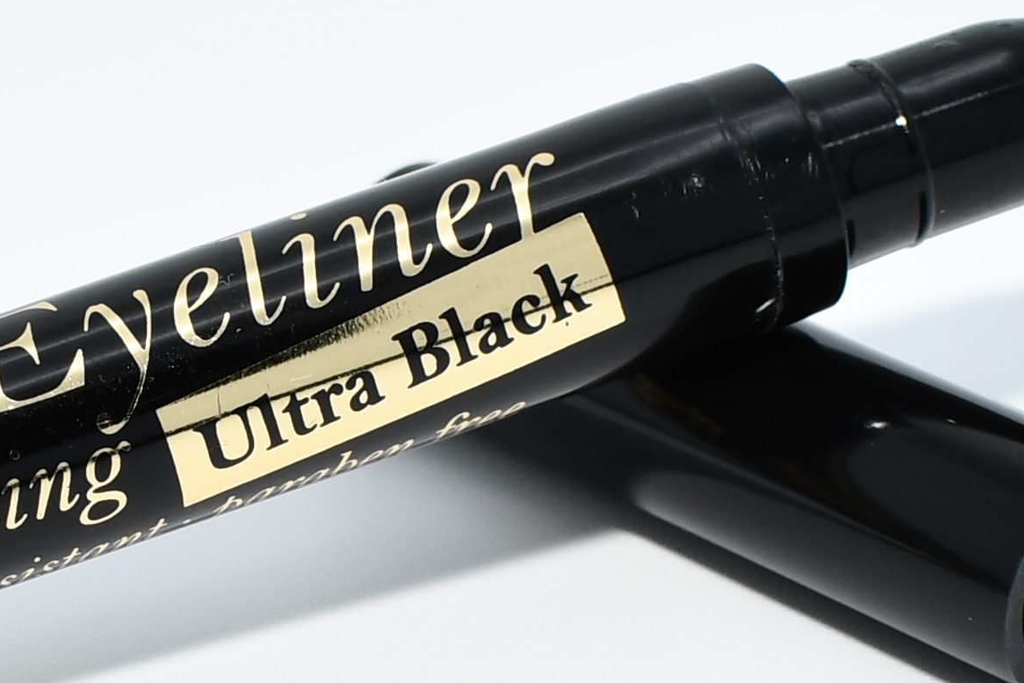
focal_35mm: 246
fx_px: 6998
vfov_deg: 5.6
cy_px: 582
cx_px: 211
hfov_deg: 8.4
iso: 200
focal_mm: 35
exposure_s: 1/250
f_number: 10
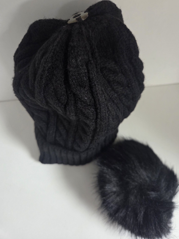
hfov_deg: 56.8
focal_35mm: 24
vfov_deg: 71.6
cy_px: 115
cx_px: 92
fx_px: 165
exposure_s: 1/100
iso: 640
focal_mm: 5.4
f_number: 1.8
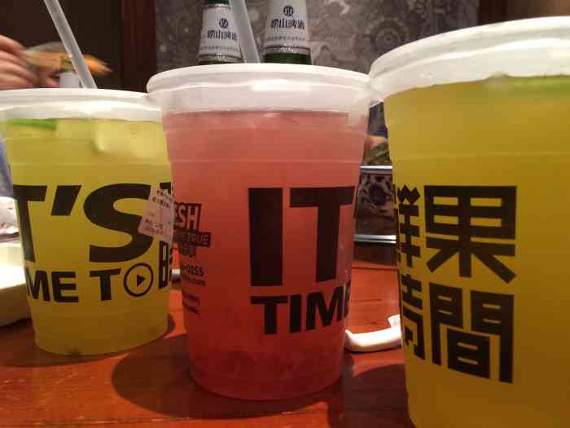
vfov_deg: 48.2
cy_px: 214
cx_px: 285
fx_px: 478
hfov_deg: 61.7
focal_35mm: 29
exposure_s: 1/33
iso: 200
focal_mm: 4.15
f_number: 2.2
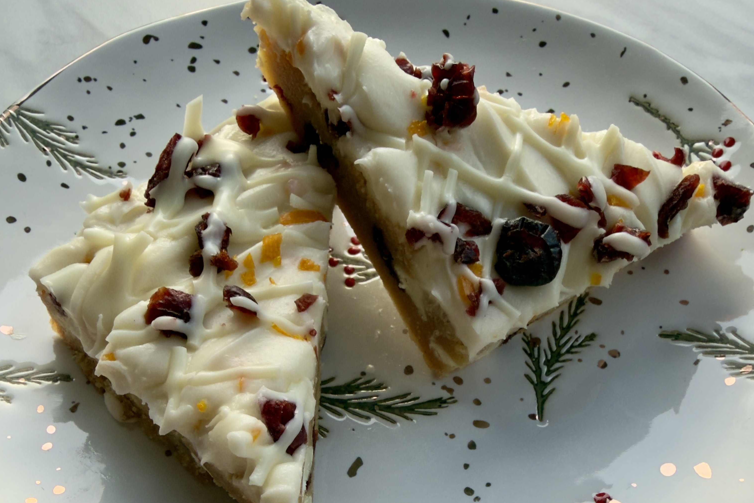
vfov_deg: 51.3
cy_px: 258
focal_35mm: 25
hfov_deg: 71.5
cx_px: 377
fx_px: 524
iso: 64
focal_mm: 2.22
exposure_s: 1/121
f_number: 2.2
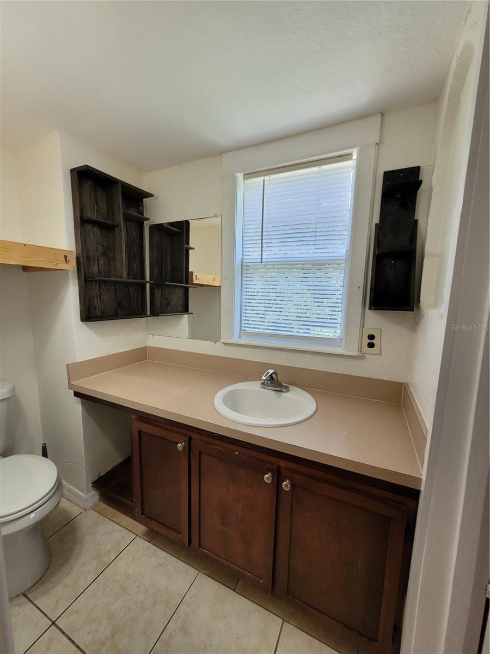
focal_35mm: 13
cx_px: 245
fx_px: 245
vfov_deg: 106.2
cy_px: 327
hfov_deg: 89.9
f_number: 2.2
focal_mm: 1.74
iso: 50
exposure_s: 1/60
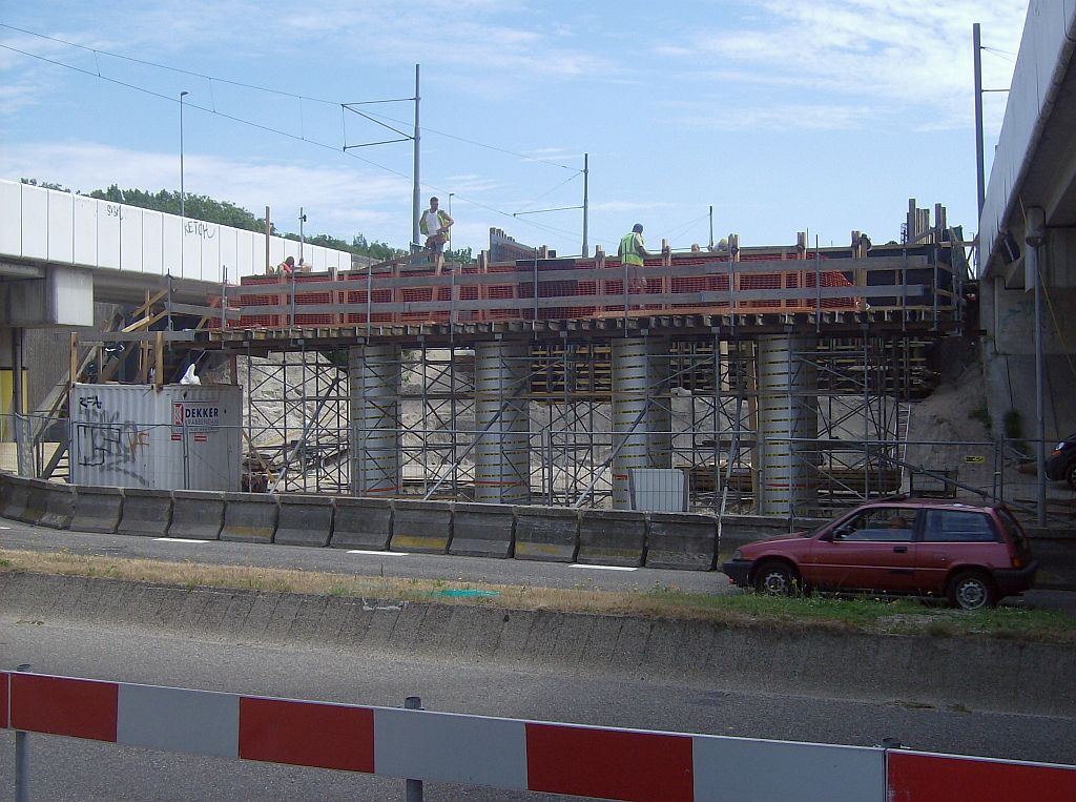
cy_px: 401
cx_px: 538
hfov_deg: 41.3
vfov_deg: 31.4
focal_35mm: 46
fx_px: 1427
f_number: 5.1
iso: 100
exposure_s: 1/519
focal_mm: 7.7
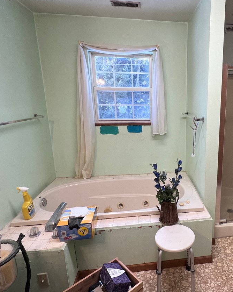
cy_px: 149
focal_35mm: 23
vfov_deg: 72.6
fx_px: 198
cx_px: 178
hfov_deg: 57.4
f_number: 1.8
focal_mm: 1.57
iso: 125
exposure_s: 1/120
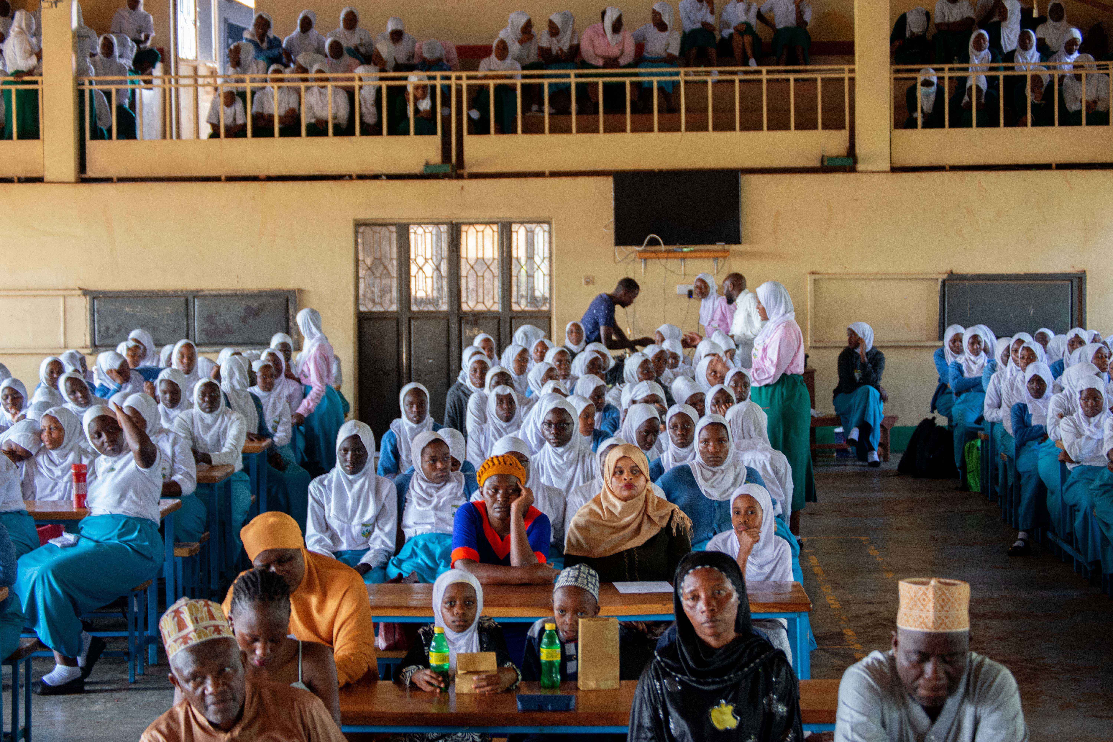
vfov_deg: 16.6
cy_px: 371
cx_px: 556
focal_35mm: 82
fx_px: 2550
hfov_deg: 24.6
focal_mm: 55
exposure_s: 1/40
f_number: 4.5
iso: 800
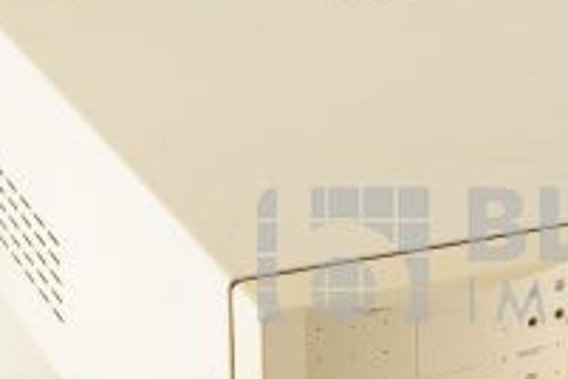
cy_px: 256
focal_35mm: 149
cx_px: 540
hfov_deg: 13.6
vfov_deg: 9.2
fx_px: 2351
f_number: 13
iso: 1600
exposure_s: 1/125
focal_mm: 50
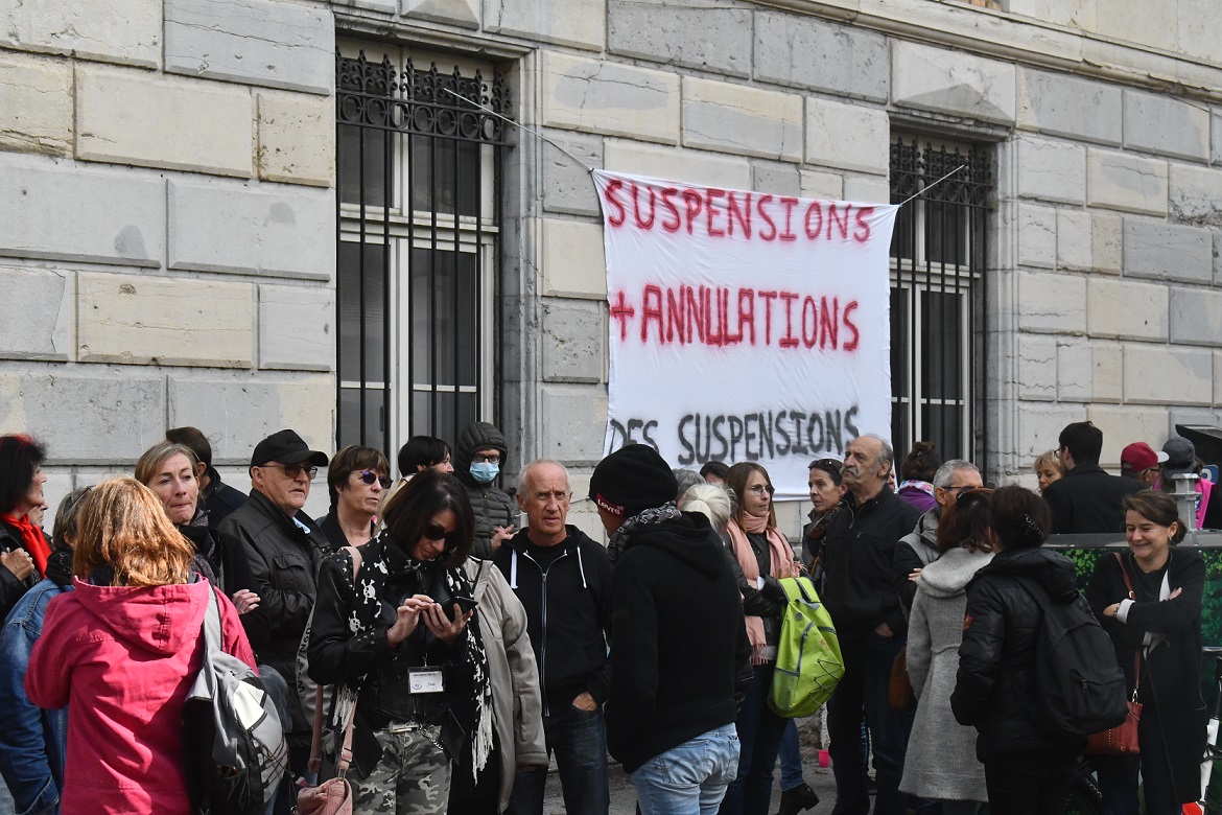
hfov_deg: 24.8
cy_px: 408
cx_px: 611
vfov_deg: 16.7
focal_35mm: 82
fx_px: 2783
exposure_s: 1/1000
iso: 2500
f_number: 16
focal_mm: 55
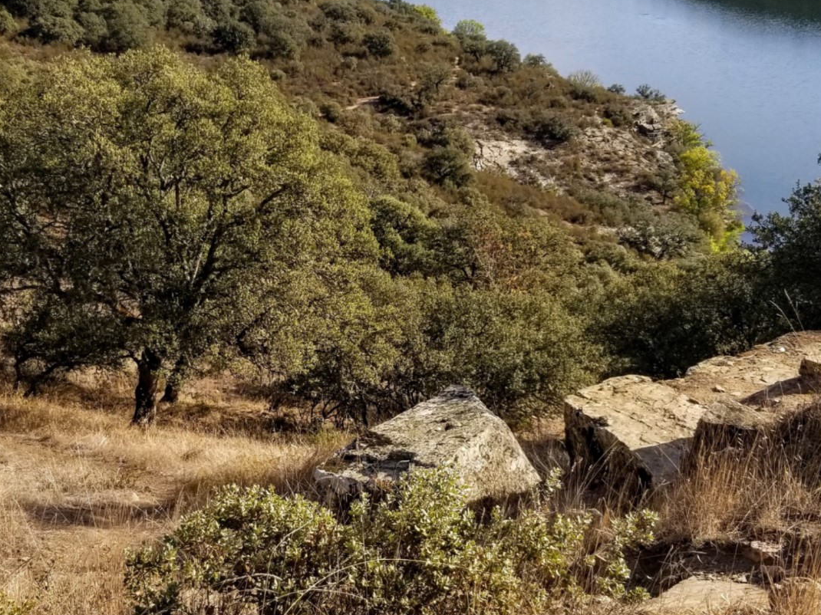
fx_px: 1162
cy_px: 335
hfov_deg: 38.8
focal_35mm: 49
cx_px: 352
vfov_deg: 29.6
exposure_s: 1/1660
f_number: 1.7
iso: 50
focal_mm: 4.3
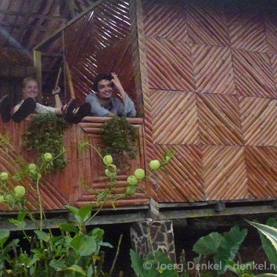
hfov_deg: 34.2
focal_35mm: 48
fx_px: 435
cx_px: 51
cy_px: 94
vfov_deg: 35.0
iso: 1600
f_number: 3.5
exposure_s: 1/15
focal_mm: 5.4
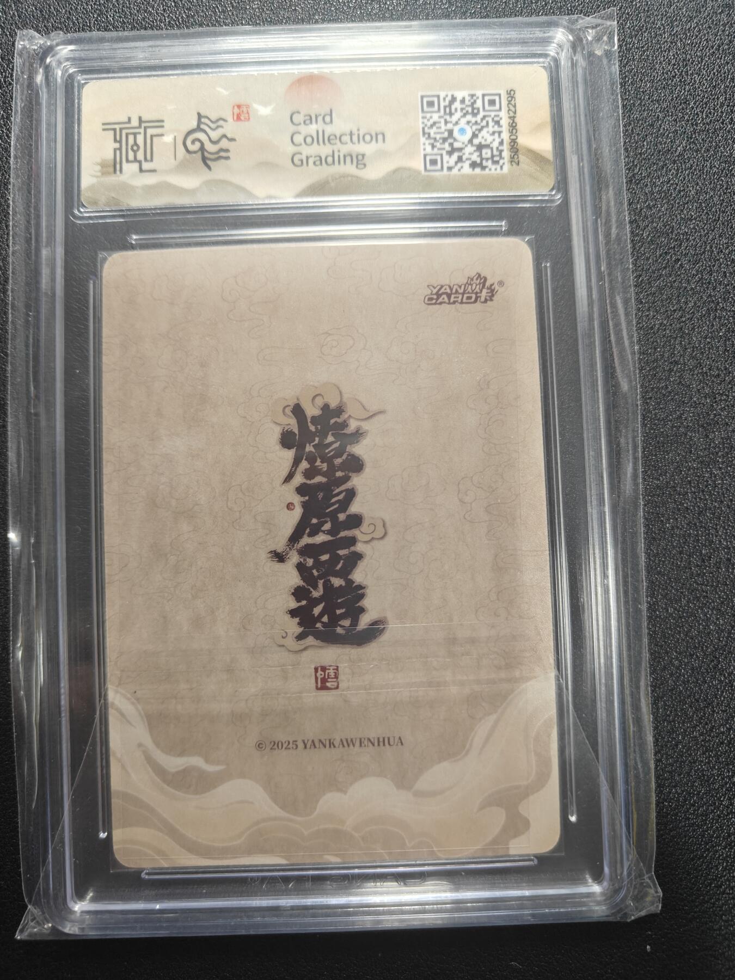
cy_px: 490
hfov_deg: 56.8
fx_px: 679
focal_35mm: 24
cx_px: 368
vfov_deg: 71.6
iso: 200
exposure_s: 1/50
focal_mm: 5.59
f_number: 1.8
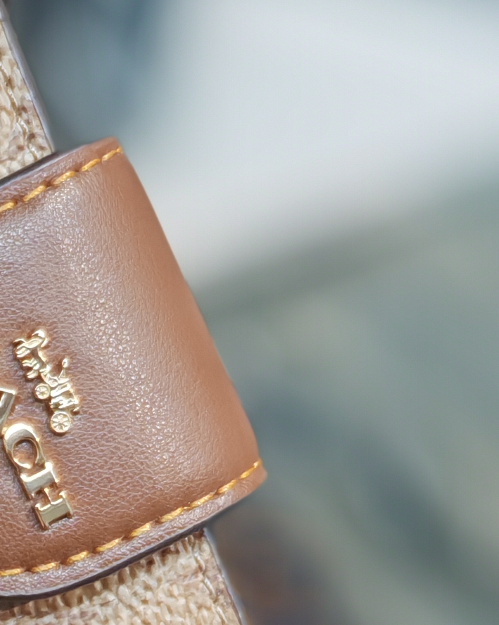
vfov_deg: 11.4
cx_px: -177
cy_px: 436
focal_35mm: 169
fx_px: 3121
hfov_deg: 9.0
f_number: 2.4
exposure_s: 1/100
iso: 200
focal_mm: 5.3
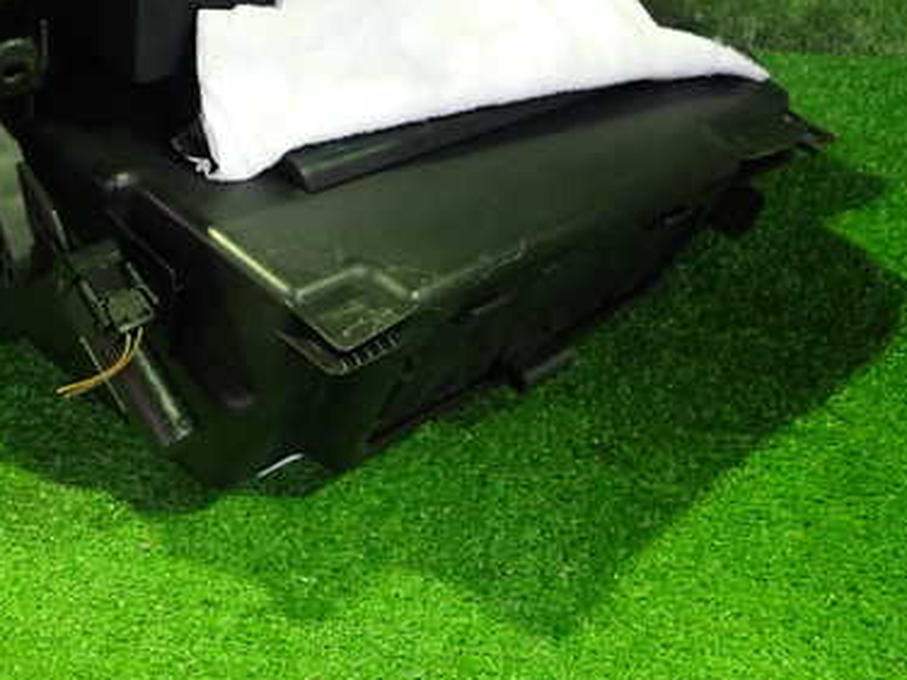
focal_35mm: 40
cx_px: 276
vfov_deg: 35.5
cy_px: 213
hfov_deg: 45.8
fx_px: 1048
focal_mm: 4.5
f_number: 2
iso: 800
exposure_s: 1/25
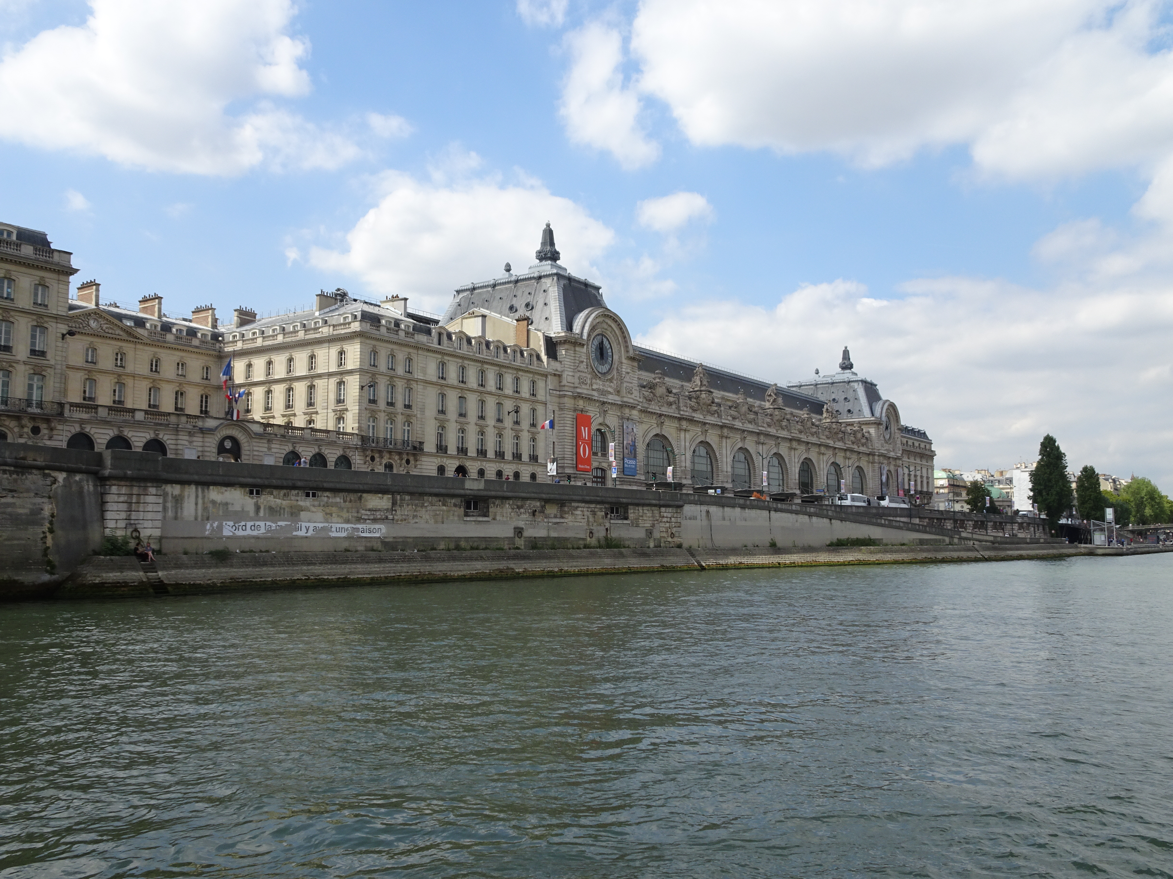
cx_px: 586
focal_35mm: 29
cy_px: 440
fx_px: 983
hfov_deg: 61.7
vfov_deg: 48.2
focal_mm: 4.92
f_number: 3.5
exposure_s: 1/640
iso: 80
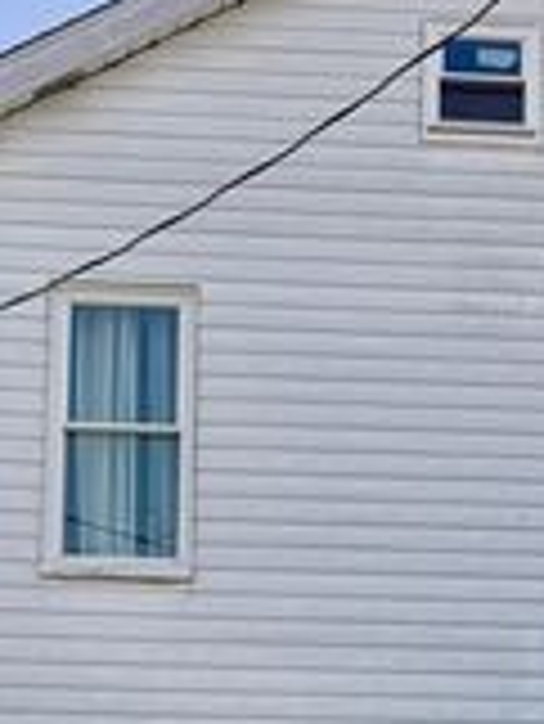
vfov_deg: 18.7
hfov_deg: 14.7
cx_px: 544
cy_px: 886
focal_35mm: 99
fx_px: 2072
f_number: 1.78
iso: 80
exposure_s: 1/4167
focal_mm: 6.76
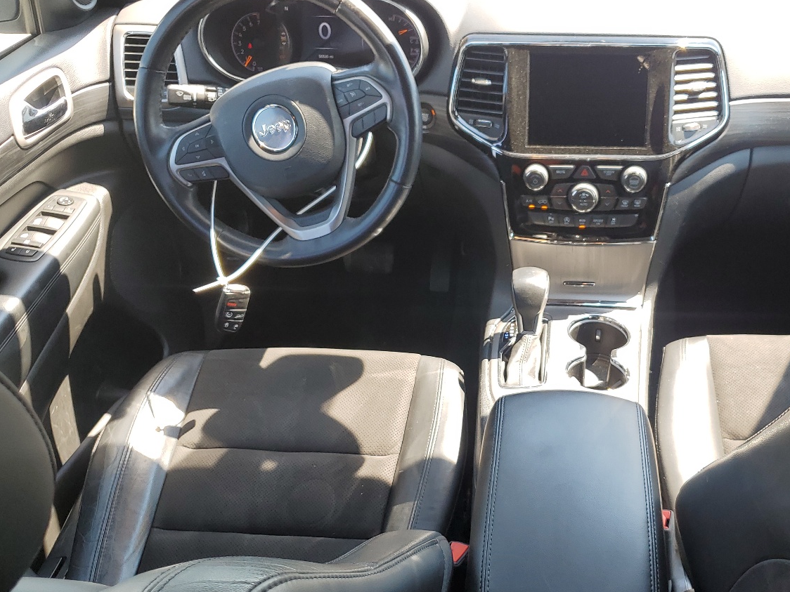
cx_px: 515
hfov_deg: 49.4
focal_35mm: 37
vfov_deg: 38.6
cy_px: 334
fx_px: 844
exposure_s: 1/149
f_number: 1.5
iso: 50
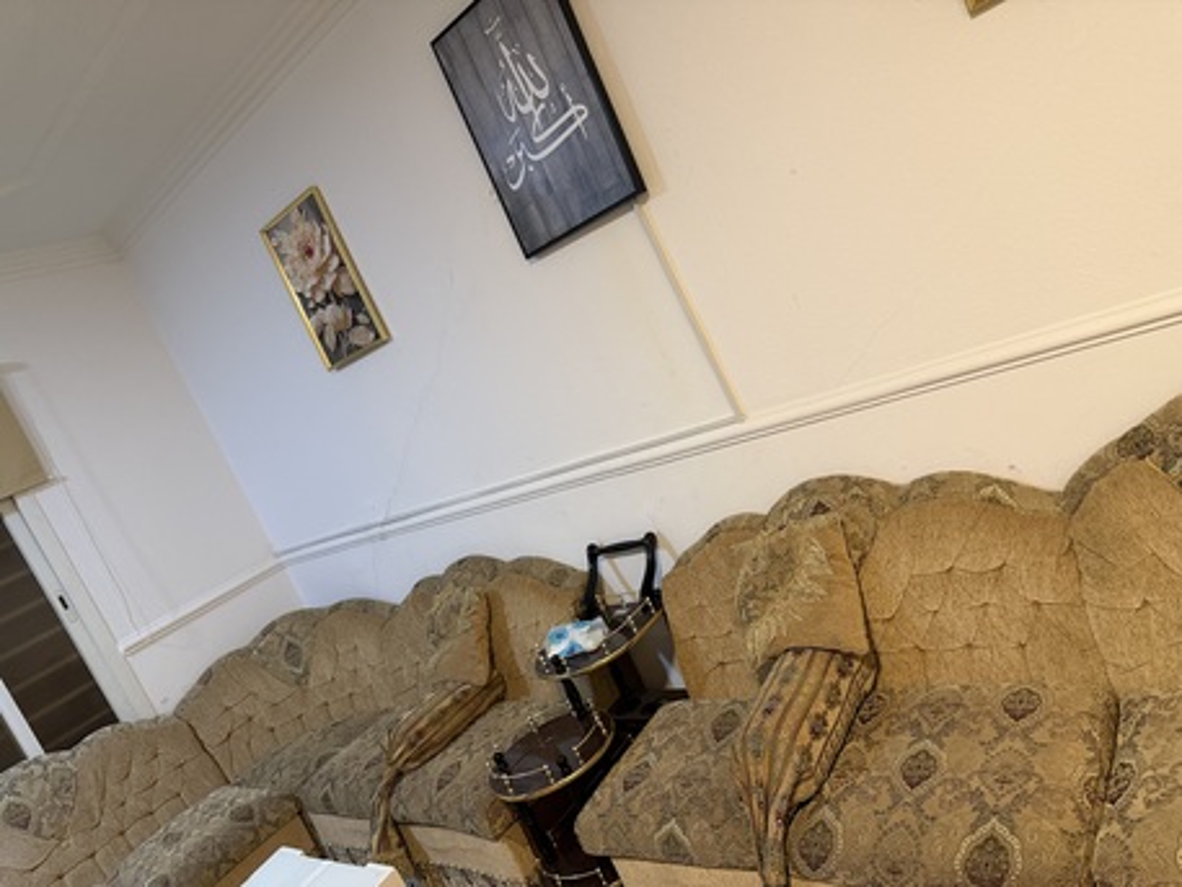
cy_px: 444
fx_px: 820
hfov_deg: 71.6
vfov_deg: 56.8
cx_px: 591
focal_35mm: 24
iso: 320
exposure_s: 1/60
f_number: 1.78
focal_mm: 6.76
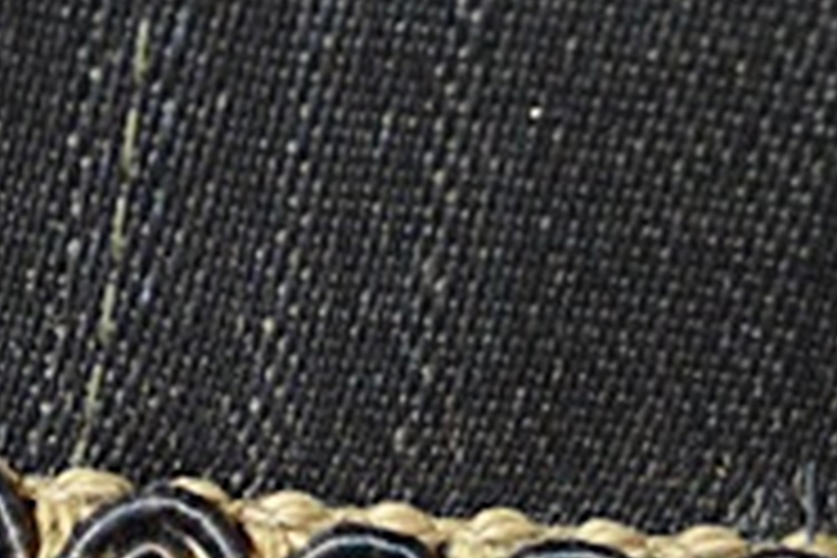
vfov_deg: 5.5
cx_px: -680
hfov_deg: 8.0
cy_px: 664
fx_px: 5805
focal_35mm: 250
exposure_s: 1/40
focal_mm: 31
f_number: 4.2
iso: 3200
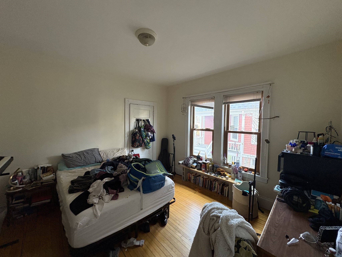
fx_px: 138
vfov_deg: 85.7
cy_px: 128
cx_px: 171
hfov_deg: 102.1
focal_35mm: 14
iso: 400
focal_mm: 2.22
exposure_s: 1/60
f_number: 2.2
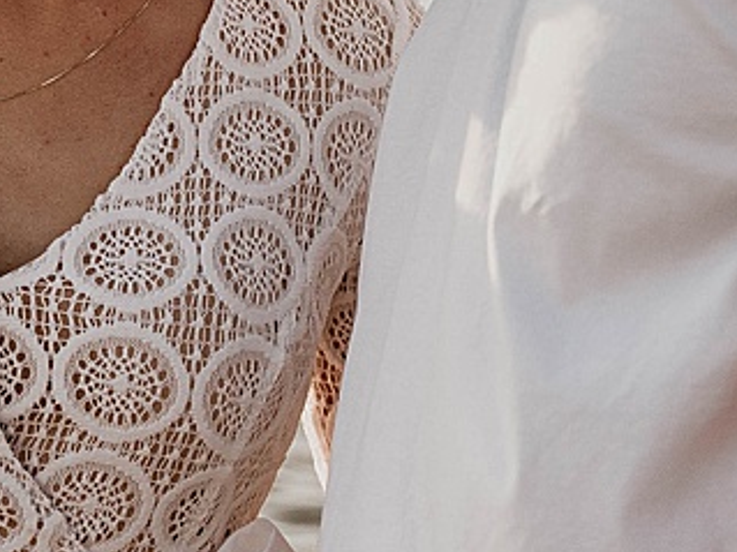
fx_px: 3490
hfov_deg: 12.0
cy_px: -61
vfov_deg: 9.0
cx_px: 192
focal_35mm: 164
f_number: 3.2
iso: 100
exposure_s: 1/2500
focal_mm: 34
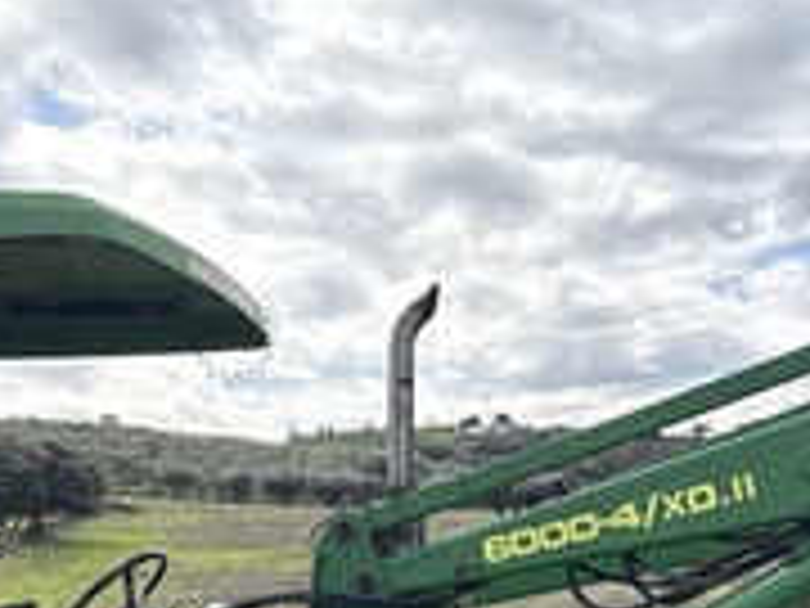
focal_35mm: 73
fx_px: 1708
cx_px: 502
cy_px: 874
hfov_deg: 26.6
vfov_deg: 18.2
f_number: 1.78
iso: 100
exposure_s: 1/2611
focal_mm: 6.76
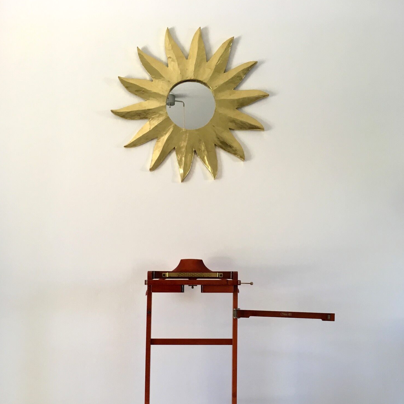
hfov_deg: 47.2
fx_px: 462
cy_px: 273
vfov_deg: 46.4
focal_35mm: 35
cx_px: 201
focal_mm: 4.15
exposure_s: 1/33
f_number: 2.2
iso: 32
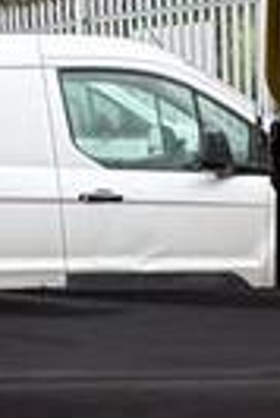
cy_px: 431
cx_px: 98
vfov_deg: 20.1
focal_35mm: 98
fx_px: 1140
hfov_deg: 14.0
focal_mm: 2.22
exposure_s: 1/99
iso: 125
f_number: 2.2
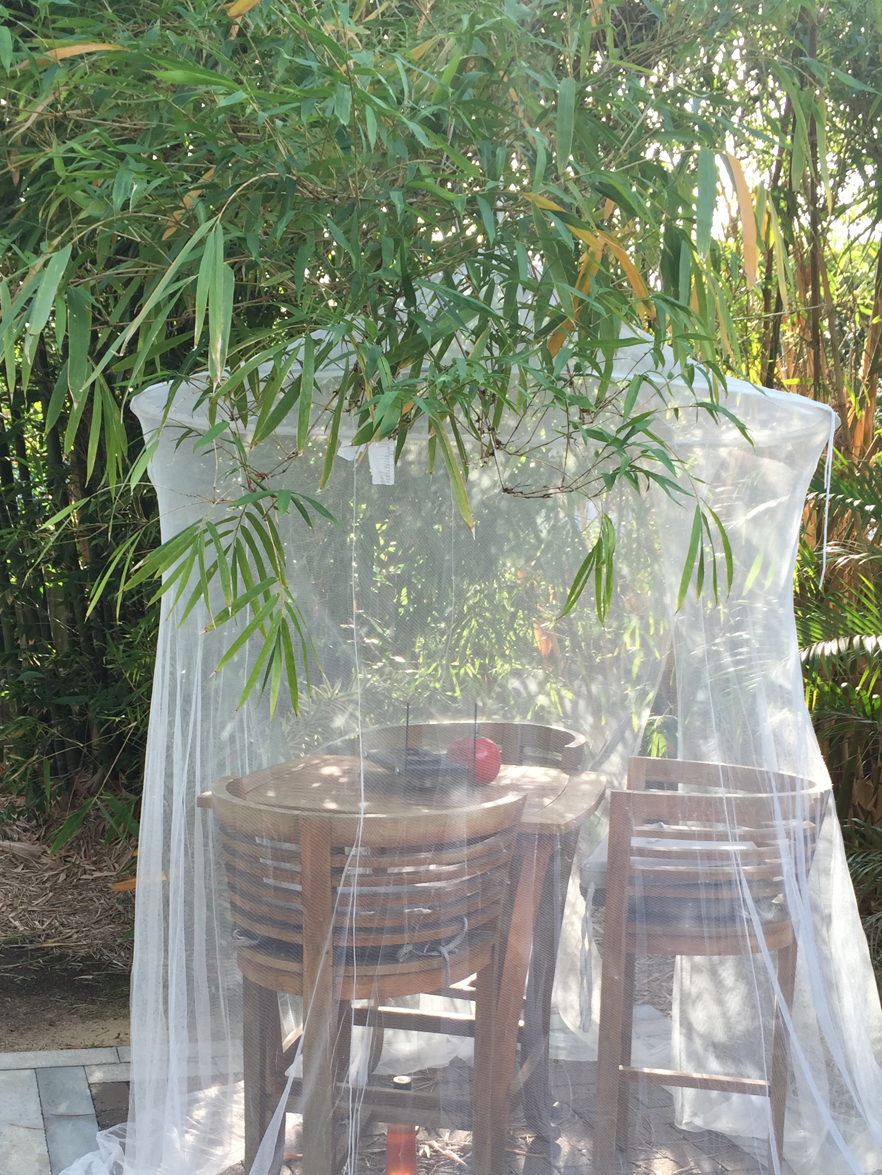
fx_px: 1393
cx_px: 408
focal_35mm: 41
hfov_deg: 35.1
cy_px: 792
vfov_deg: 45.0
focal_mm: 4.15
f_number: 2.2
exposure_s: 1/147
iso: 32
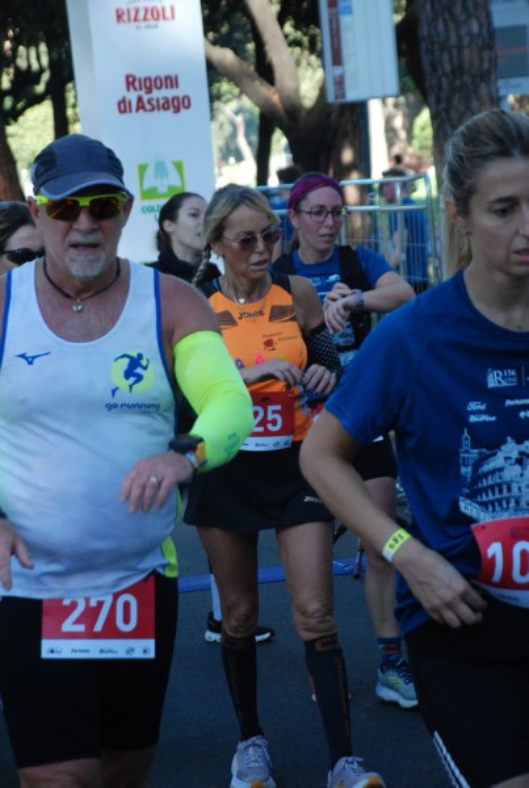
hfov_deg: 10.8
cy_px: 394
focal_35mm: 128
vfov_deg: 16.0
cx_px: 264
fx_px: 2796
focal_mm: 85
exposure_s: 1/320
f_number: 5.6
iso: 1000
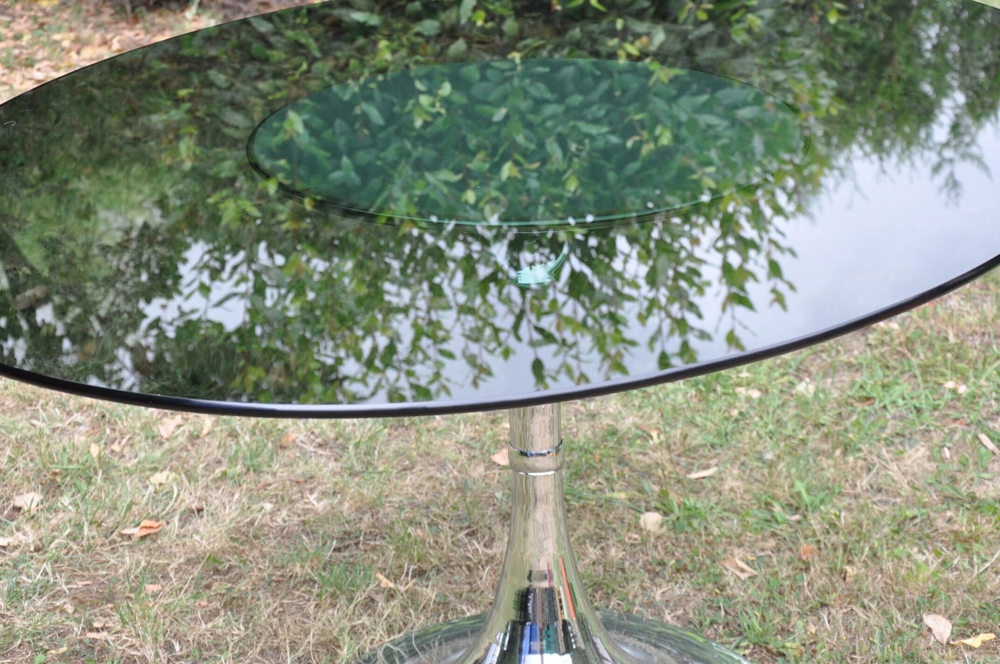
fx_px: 2164
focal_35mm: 78
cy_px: 332
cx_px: 500
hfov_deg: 26.0
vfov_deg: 17.4
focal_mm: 52
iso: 500
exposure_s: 1/60
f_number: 8
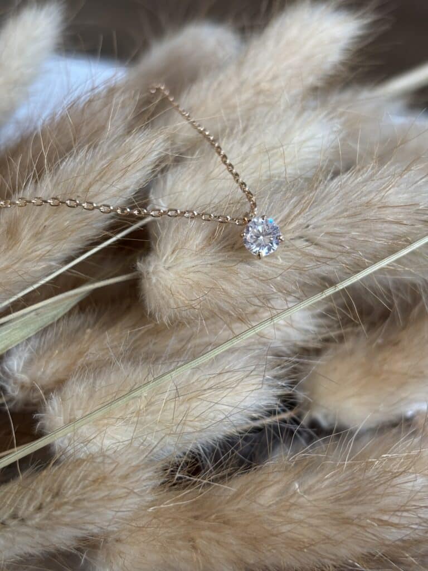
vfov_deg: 36.8
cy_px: 286
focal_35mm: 52
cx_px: 214
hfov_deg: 28.0
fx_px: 857
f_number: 1.6
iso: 125
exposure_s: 1/60
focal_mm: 5.96
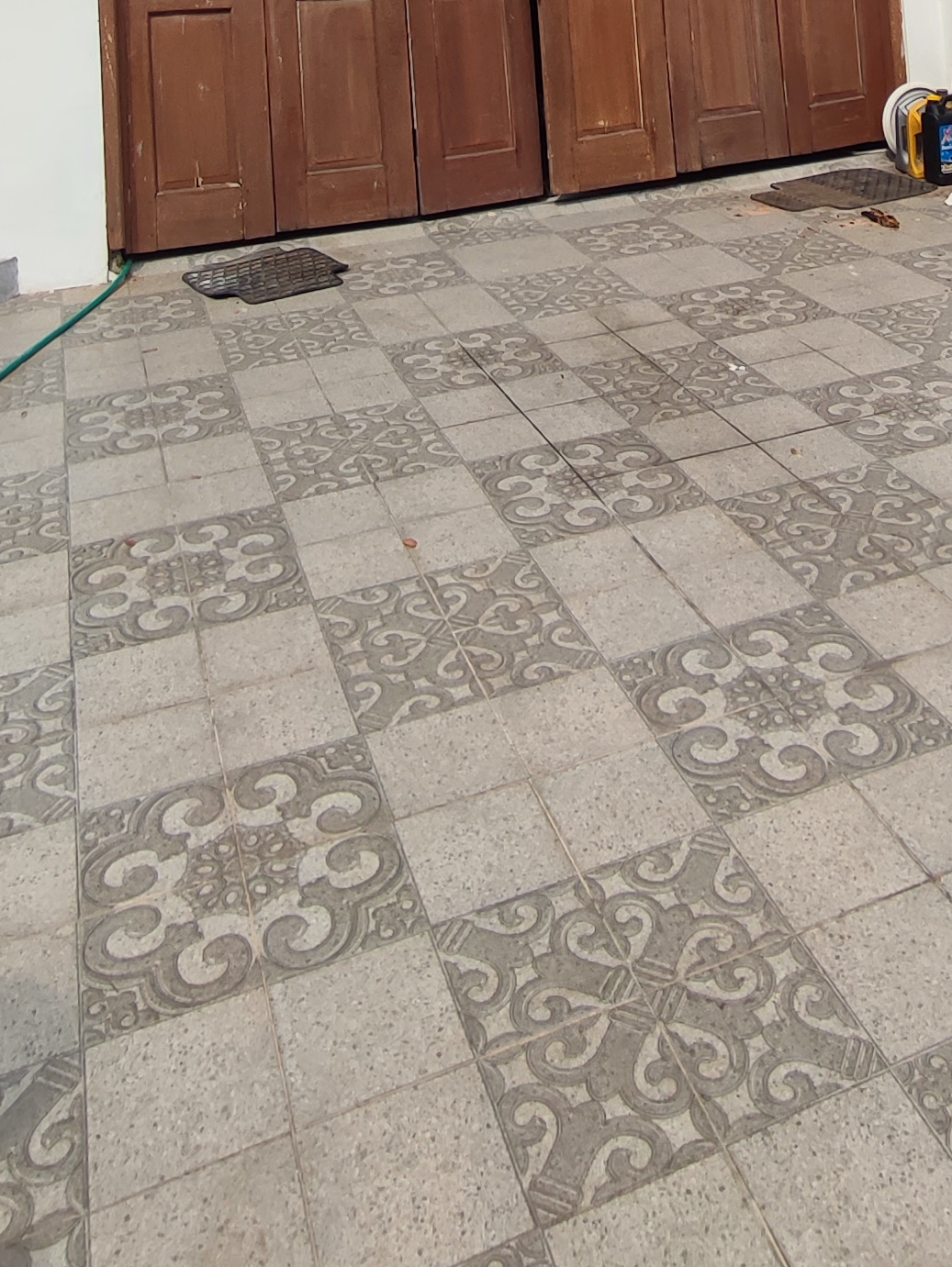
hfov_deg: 37.5
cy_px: -208
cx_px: 602
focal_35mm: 38
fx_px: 1392
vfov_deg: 38.2
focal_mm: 1.65
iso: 50
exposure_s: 1/1139
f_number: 2.2
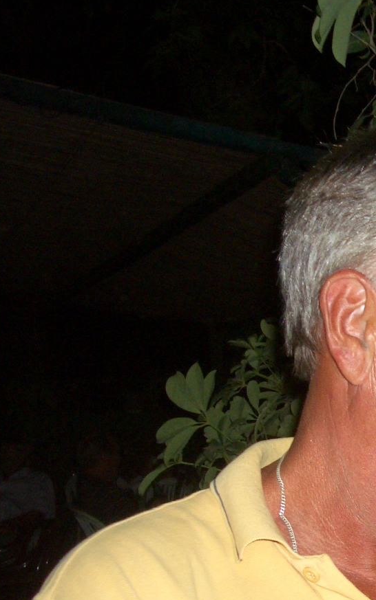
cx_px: 519
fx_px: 1114
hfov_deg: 17.7
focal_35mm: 68
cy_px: 372
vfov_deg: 30.1
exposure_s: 1/60
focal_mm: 5.8
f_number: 2.6
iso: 100
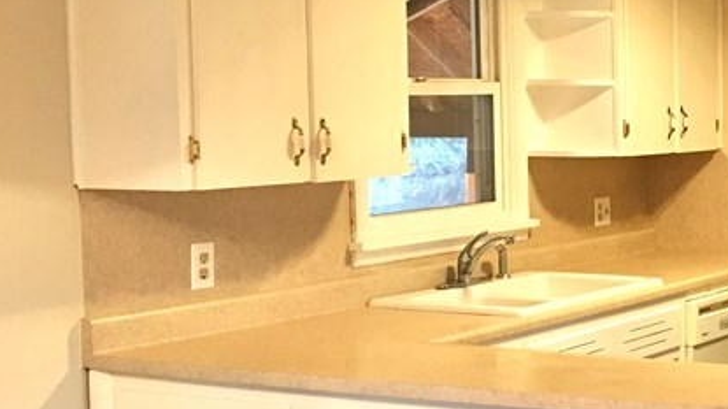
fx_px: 1505
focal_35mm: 78
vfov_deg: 15.5
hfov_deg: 24.7
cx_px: 865
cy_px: 204
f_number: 2.2
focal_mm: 4.15
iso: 50
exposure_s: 1/15
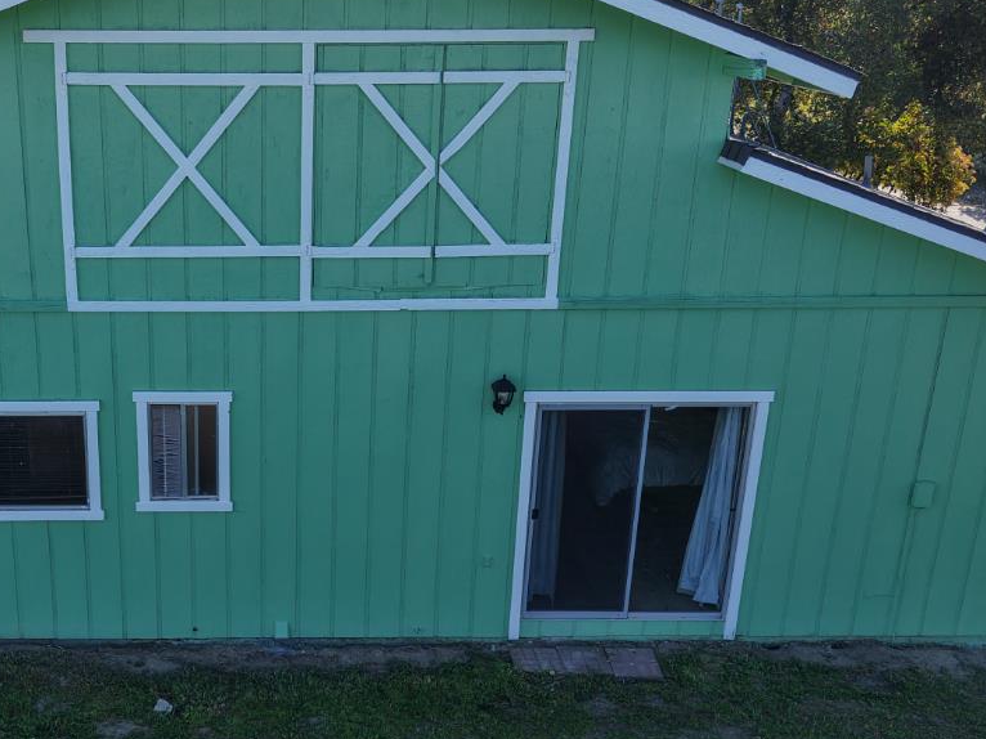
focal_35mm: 47
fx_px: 1338
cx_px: 254
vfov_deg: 30.8
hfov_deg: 39.4
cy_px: 438
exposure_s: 1/5000
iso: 430
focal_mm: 8.67
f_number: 1.8
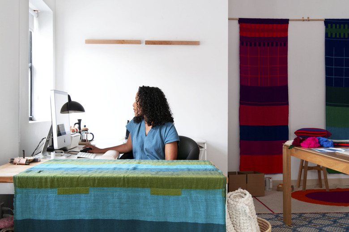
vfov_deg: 29.8
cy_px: 116
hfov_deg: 43.7
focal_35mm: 45
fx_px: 436
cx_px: 174
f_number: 9
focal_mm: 30
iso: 200
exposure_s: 1/6
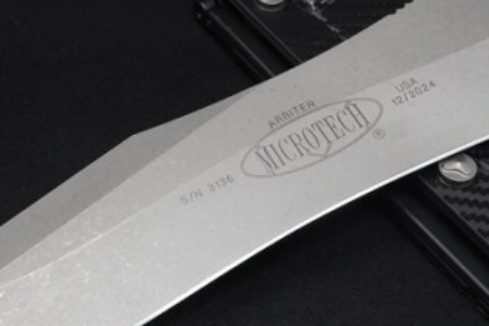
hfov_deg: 32.0
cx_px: 151
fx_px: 842
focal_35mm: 62
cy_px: 187
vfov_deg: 21.9
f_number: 11
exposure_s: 1/40
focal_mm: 11.76
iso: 1600
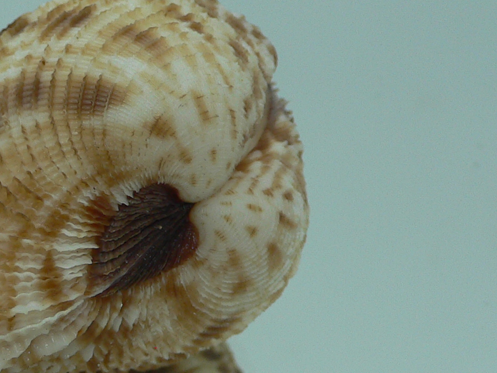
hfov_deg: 24.3
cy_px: 265
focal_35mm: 79
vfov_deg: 18.6
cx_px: 93
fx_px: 1134
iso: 80
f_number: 2.8
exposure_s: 1/60
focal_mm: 4.6
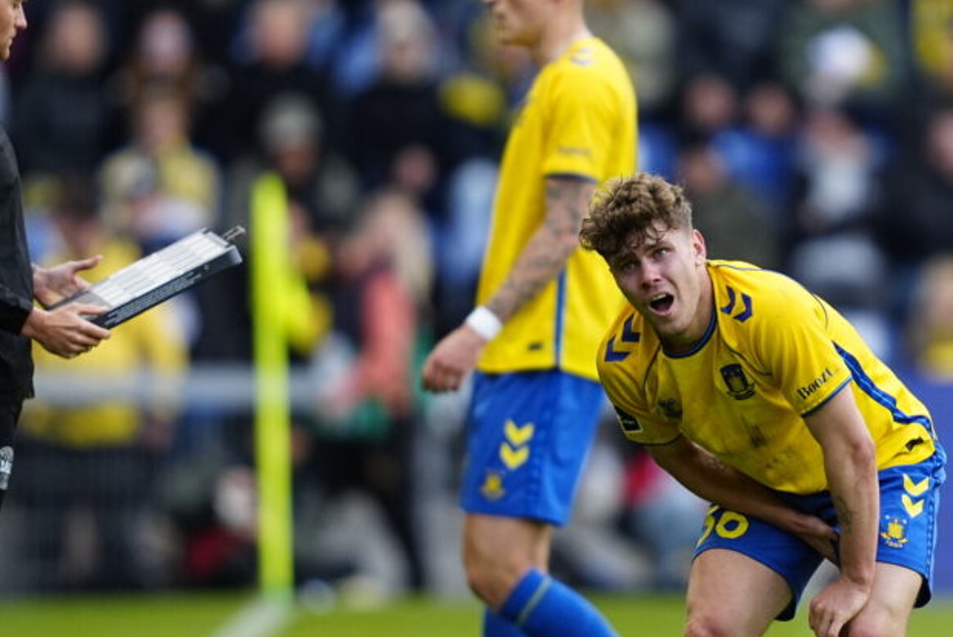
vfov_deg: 2.1
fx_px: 17505
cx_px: 616
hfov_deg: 3.1
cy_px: 397
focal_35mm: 661
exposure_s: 1/1250
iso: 500
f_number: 2.8
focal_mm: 400
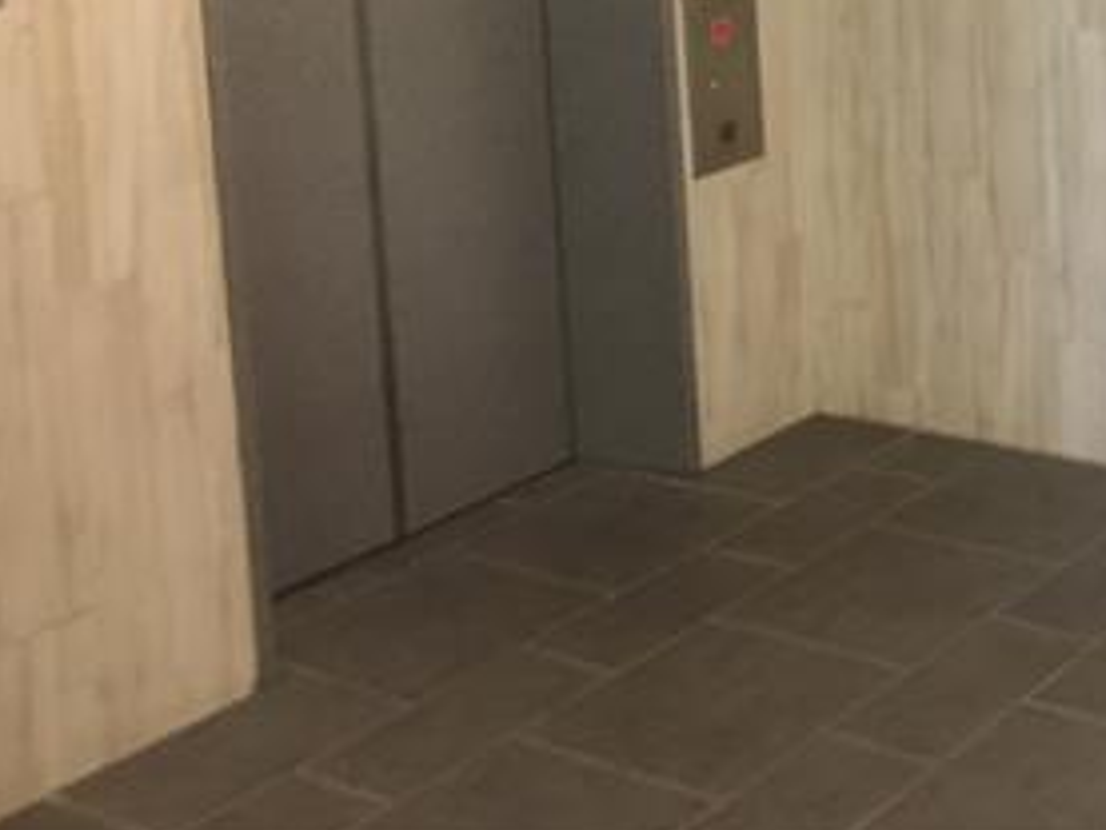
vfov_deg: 20.8
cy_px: -104
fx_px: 2142
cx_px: 1190
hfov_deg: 26.8
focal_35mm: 67
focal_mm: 4.15
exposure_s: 1/17
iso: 250
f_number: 2.2
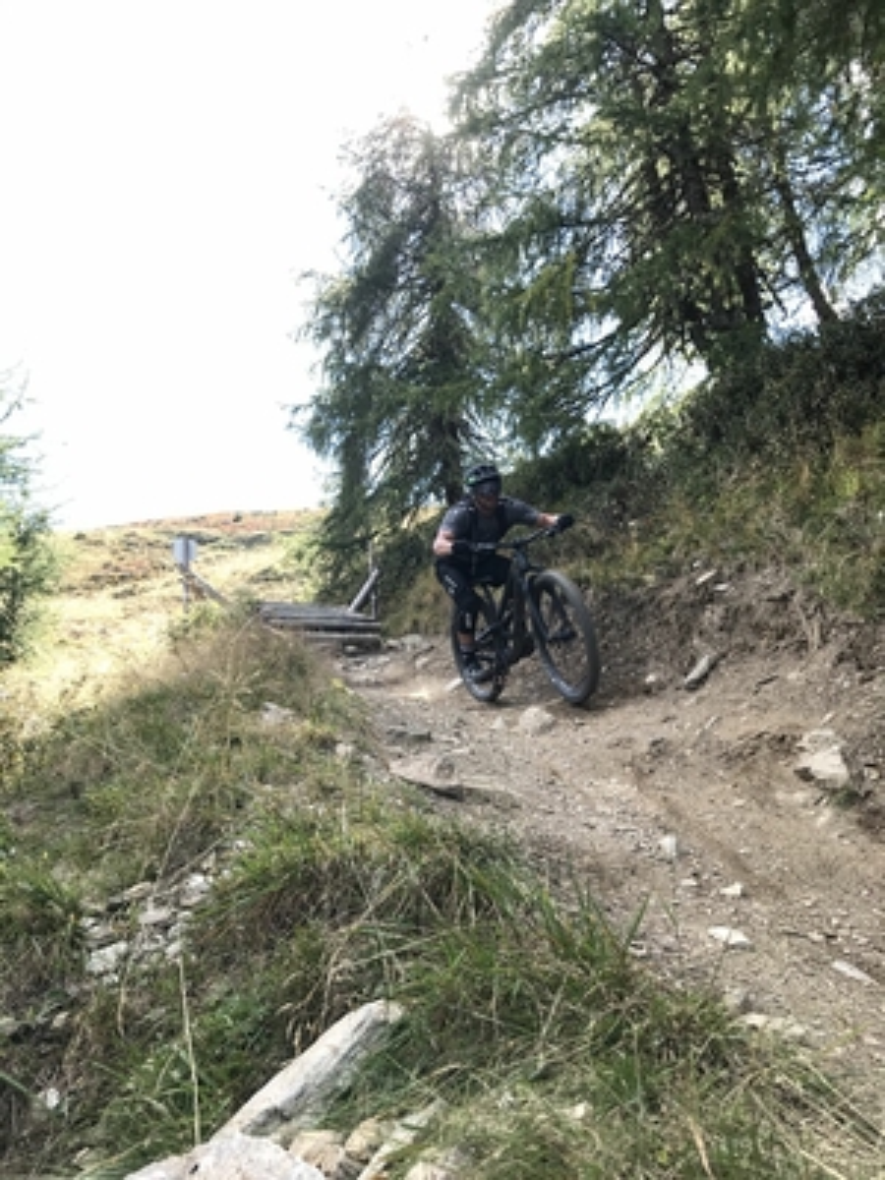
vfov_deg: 63.4
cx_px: 442
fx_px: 954
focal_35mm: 28
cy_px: 590
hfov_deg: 49.7
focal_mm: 3.99
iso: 20
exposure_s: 1/371
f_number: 1.8
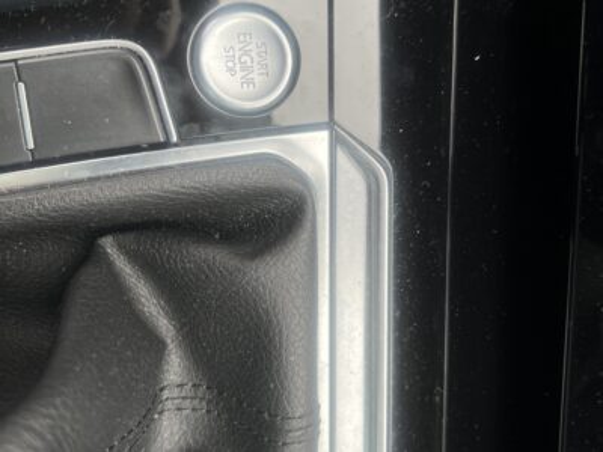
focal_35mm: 26
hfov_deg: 67.3
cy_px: 226
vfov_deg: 53.1
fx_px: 453
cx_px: 302
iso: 40
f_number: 1.5
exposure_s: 1/102
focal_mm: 5.7
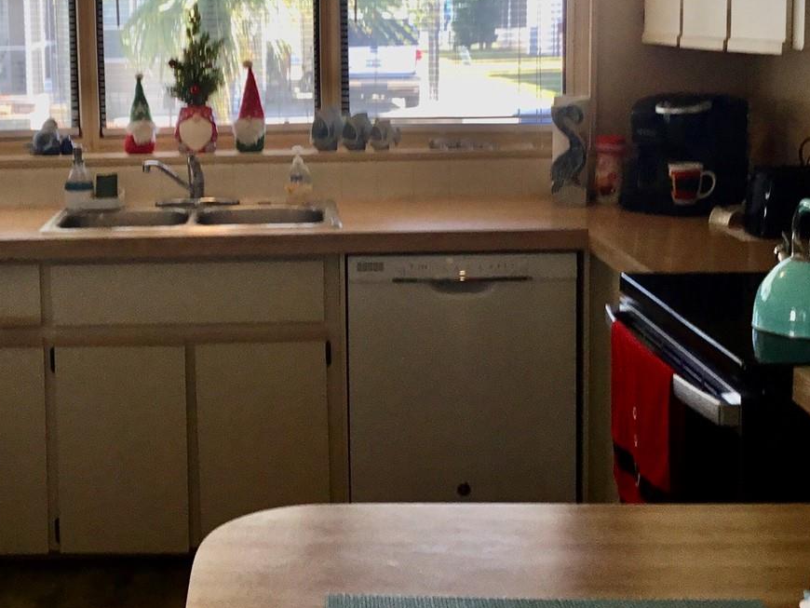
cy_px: 165
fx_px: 1334
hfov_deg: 33.3
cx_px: 238
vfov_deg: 25.4
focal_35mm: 57
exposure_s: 1/60
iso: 25
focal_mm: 3.3
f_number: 2.4
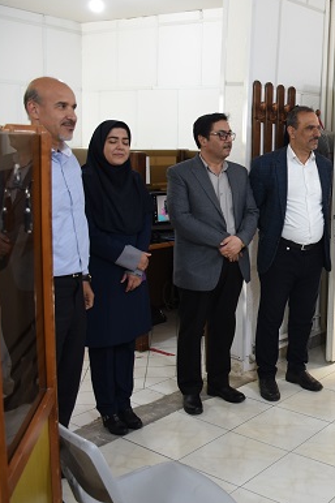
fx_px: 587
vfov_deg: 46.4
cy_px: 246
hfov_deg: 29.2
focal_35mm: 42
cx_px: 357
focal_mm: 18
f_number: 3.5
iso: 640
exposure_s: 1/50
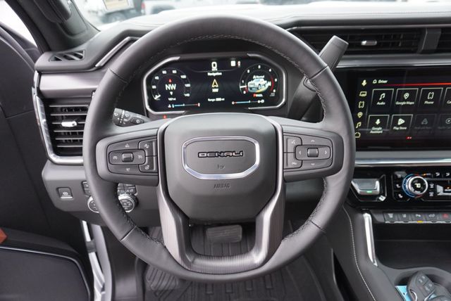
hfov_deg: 73.7
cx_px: 226
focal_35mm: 24
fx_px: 301
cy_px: 150
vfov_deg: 53.2
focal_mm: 16
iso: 1600
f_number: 4
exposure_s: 1/160
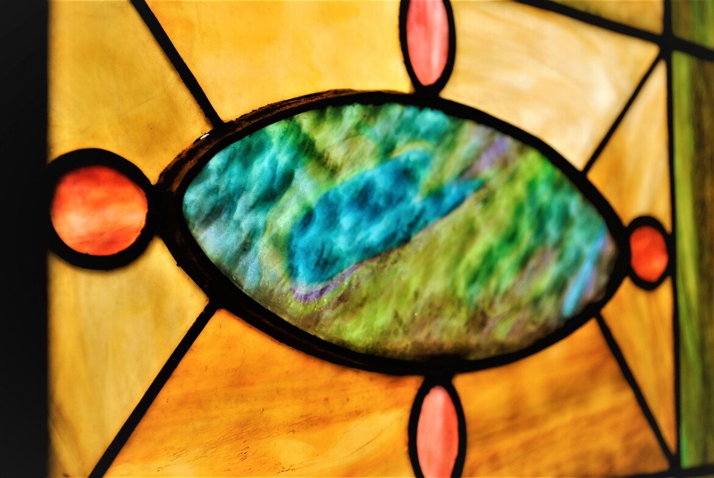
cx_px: 357
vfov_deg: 16.6
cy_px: 239
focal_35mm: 82
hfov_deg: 24.6
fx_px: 1638
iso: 100
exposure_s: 1/160
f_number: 6.3
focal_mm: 55
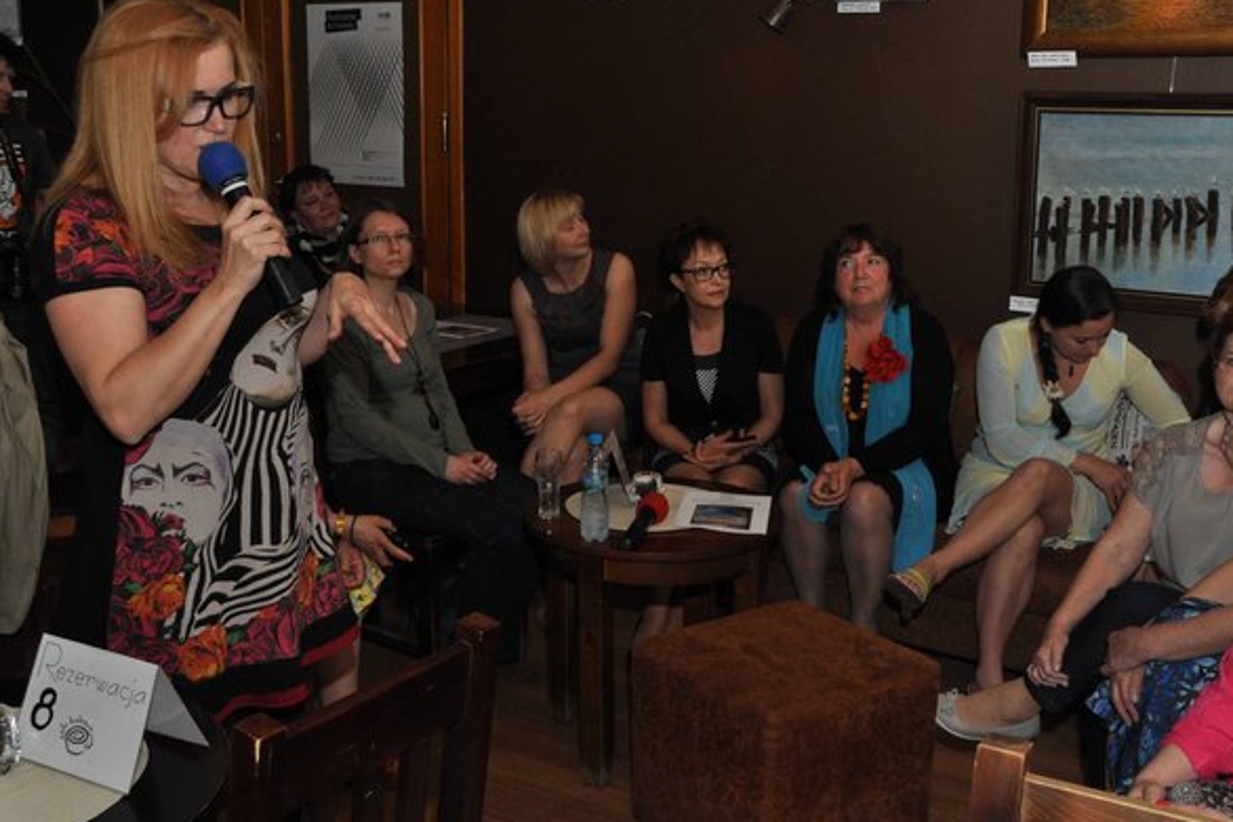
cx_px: 612
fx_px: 1423
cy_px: 378
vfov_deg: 32.2
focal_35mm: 42
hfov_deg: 46.8
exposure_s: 1/60
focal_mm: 25
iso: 800
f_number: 10
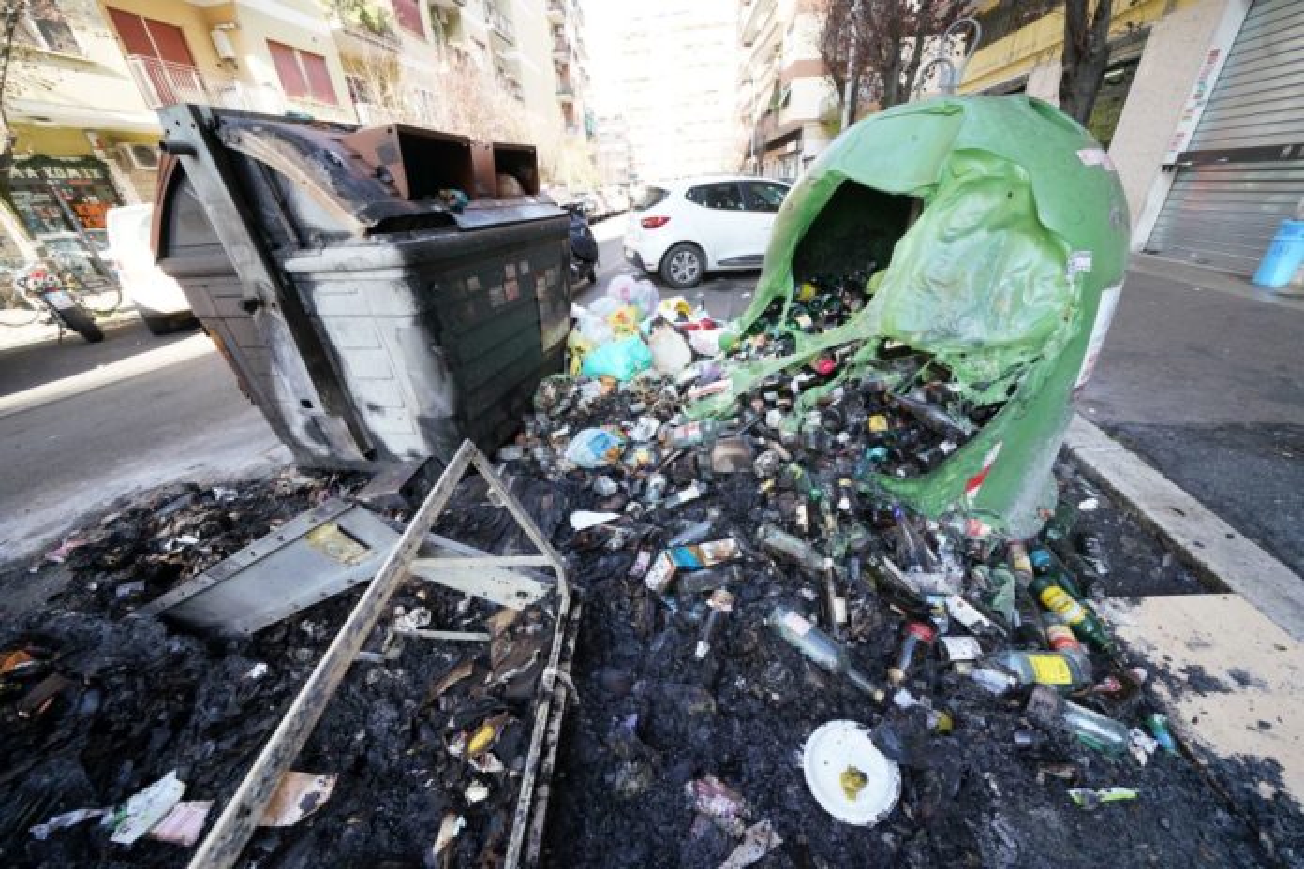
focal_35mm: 12
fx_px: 435
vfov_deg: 90.0
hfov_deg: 112.6
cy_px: 434
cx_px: 652
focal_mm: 12
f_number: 6.3
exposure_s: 1/200
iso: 1250
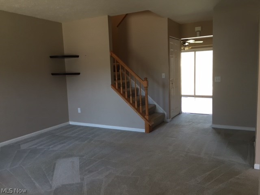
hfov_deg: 61.7
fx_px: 218
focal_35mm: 29
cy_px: 98
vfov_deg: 48.2
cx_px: 130
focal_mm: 4.15
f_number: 2.2
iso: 64
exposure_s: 1/30
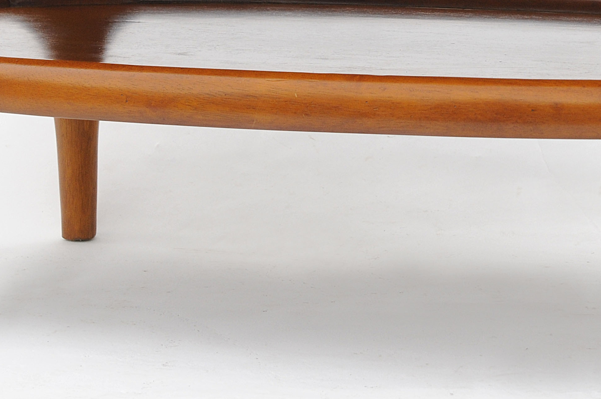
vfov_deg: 8.5
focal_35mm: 160
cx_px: 415
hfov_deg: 12.8
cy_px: -21
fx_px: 2668
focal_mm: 48
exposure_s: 1/250
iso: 320
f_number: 5.6
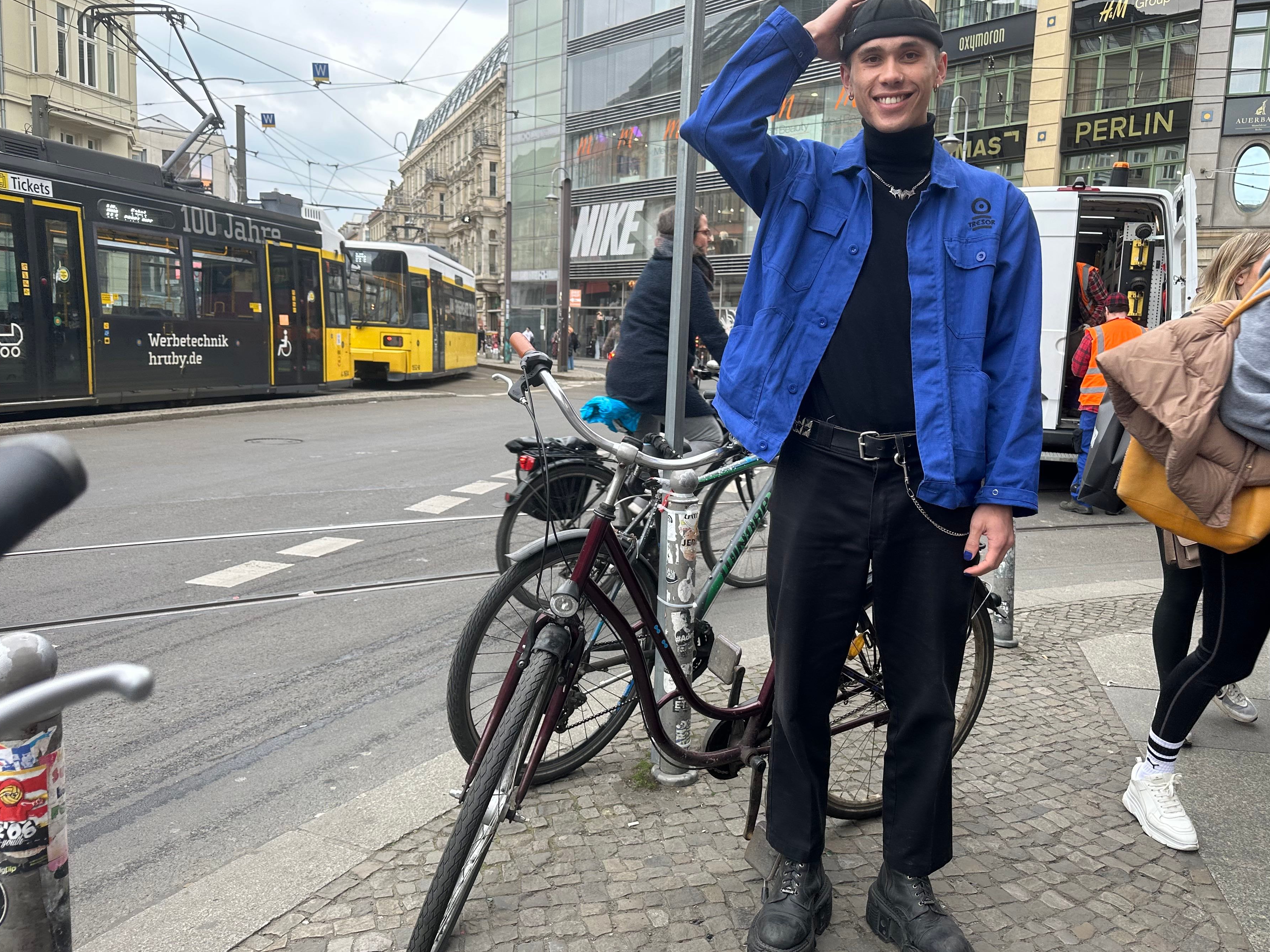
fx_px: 991
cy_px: 476
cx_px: 687
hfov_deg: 65.2
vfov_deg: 51.4
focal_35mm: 27
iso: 80
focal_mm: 6.86
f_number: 1.78
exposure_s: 1/172
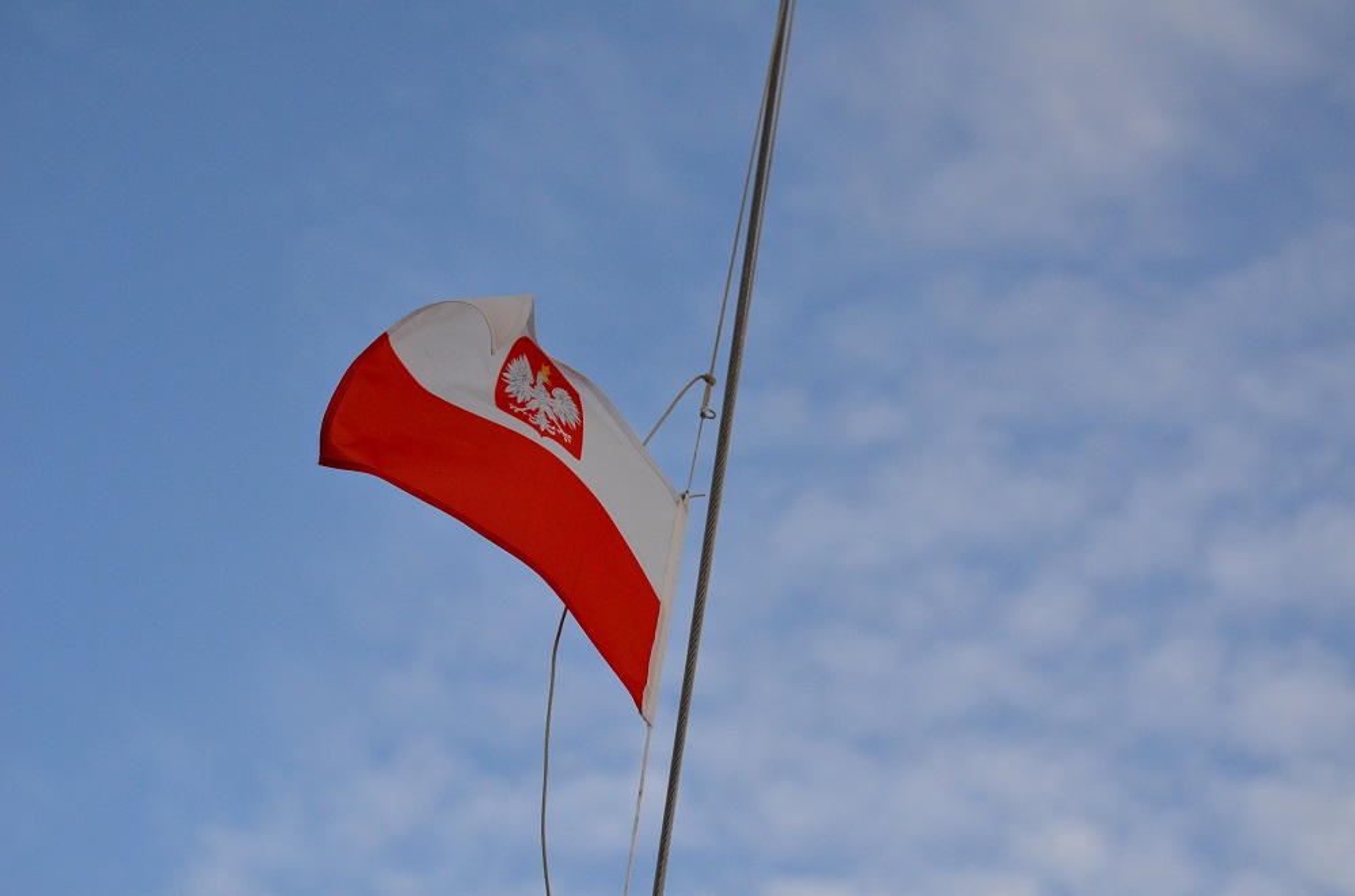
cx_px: 678
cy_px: 448
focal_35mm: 105
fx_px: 3943
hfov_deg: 19.5
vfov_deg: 13.0
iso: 800
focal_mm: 70
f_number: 4.5
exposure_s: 1/3200
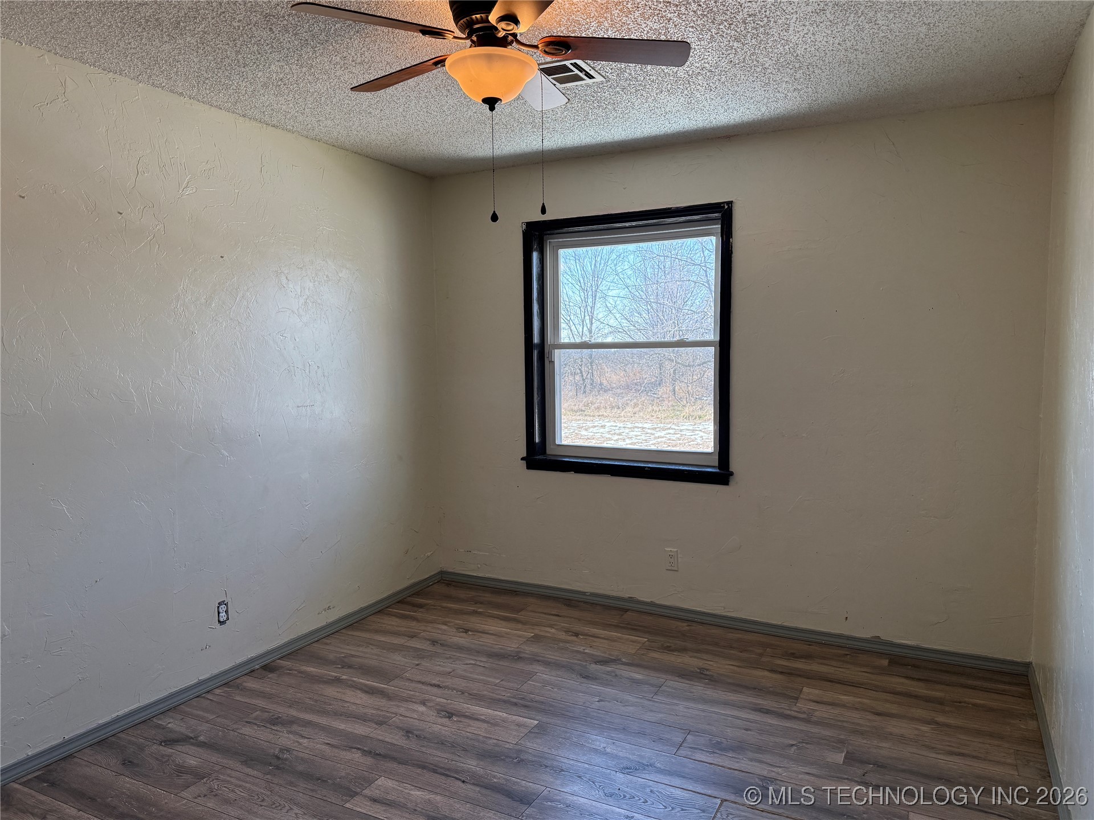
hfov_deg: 71.6
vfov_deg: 56.8
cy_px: 410
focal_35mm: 24
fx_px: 758
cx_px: 547
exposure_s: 1/235
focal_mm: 6.76
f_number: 1.78
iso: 200
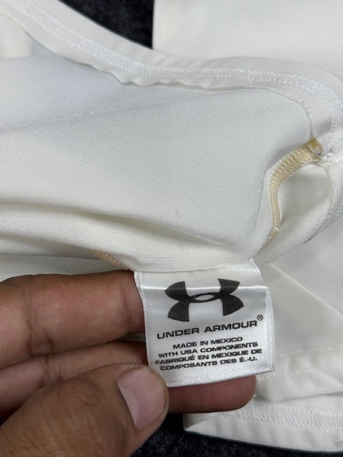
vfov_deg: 39.7
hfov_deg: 30.3
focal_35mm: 48
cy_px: 228
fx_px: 634
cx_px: 172
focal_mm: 6.76
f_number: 1.78
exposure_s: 1/130
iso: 50
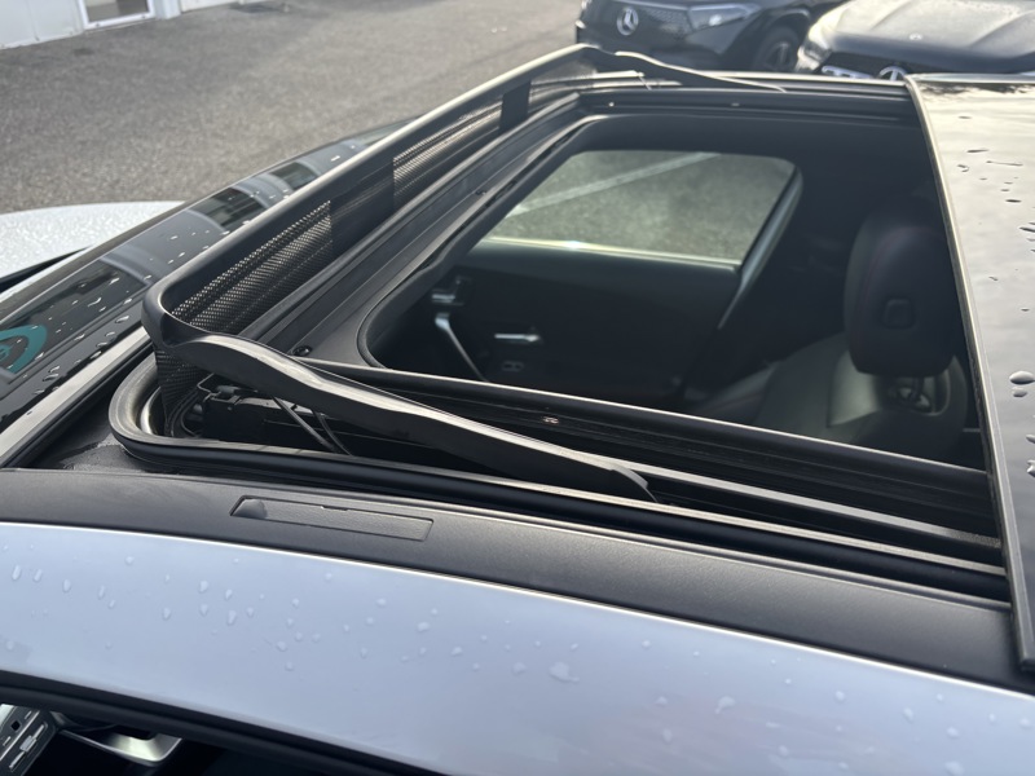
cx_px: 518
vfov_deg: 53.1
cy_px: 388
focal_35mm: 26
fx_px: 777
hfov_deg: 67.3
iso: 50
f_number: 1.6
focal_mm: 5.96
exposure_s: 1/781
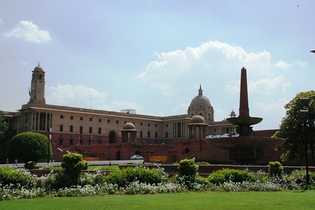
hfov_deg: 37.9
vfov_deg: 25.7
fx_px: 459
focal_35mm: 52
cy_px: 105
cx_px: 158
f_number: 11
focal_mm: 35
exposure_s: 1/400
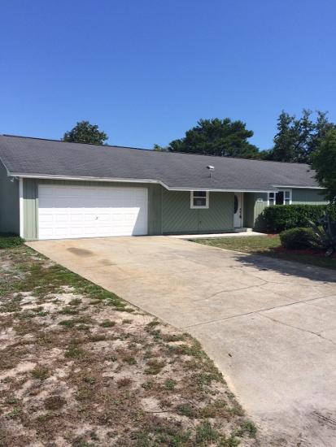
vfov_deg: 61.6
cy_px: 224
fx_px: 375
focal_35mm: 29
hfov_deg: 48.3
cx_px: 168
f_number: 2.2
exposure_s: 1/2564
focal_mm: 4.15
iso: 32
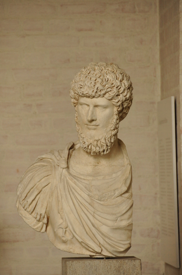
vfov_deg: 6.9
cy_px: 138
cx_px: 91
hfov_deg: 4.6
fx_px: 2283
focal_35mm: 300
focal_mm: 200
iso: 1000
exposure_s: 1/80
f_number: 5.6
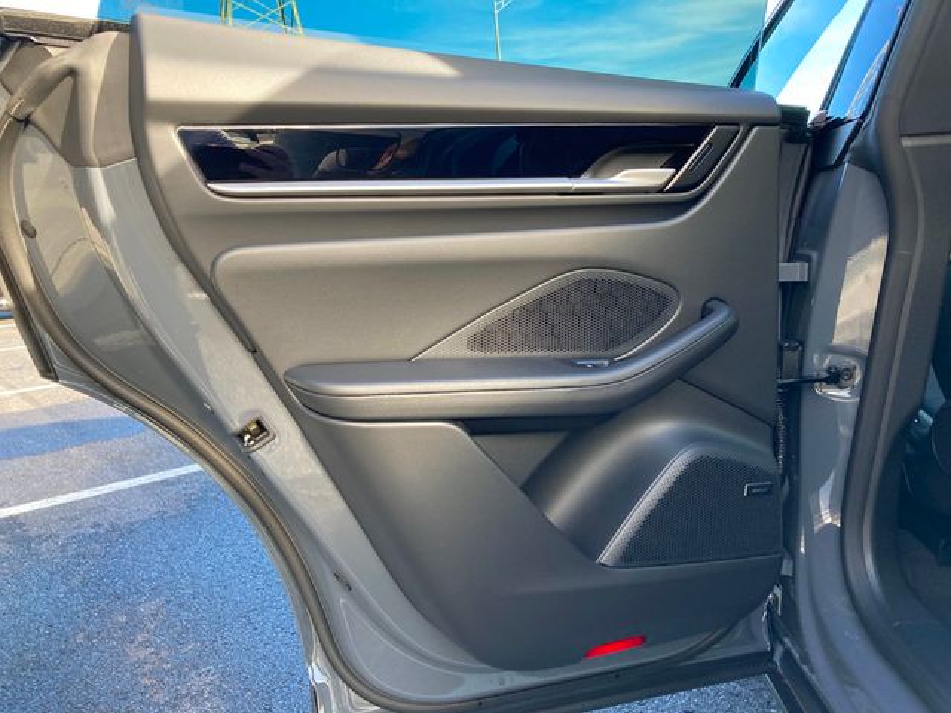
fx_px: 769
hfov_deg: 63.4
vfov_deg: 49.7
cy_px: 356
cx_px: 476
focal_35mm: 28
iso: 40
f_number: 1.8
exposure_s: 1/121
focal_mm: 3.99
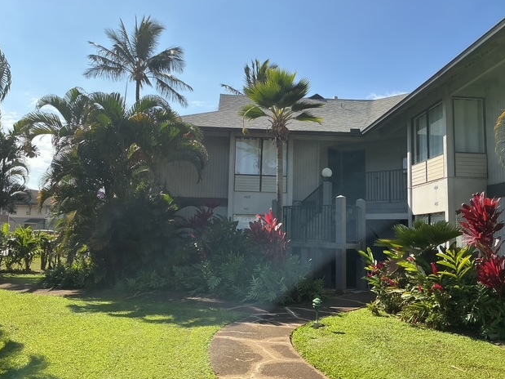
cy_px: 185
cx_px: 246
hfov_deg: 60.0
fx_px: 438
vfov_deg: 46.8
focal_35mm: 30
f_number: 1.8
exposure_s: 1/1626
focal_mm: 3
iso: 25
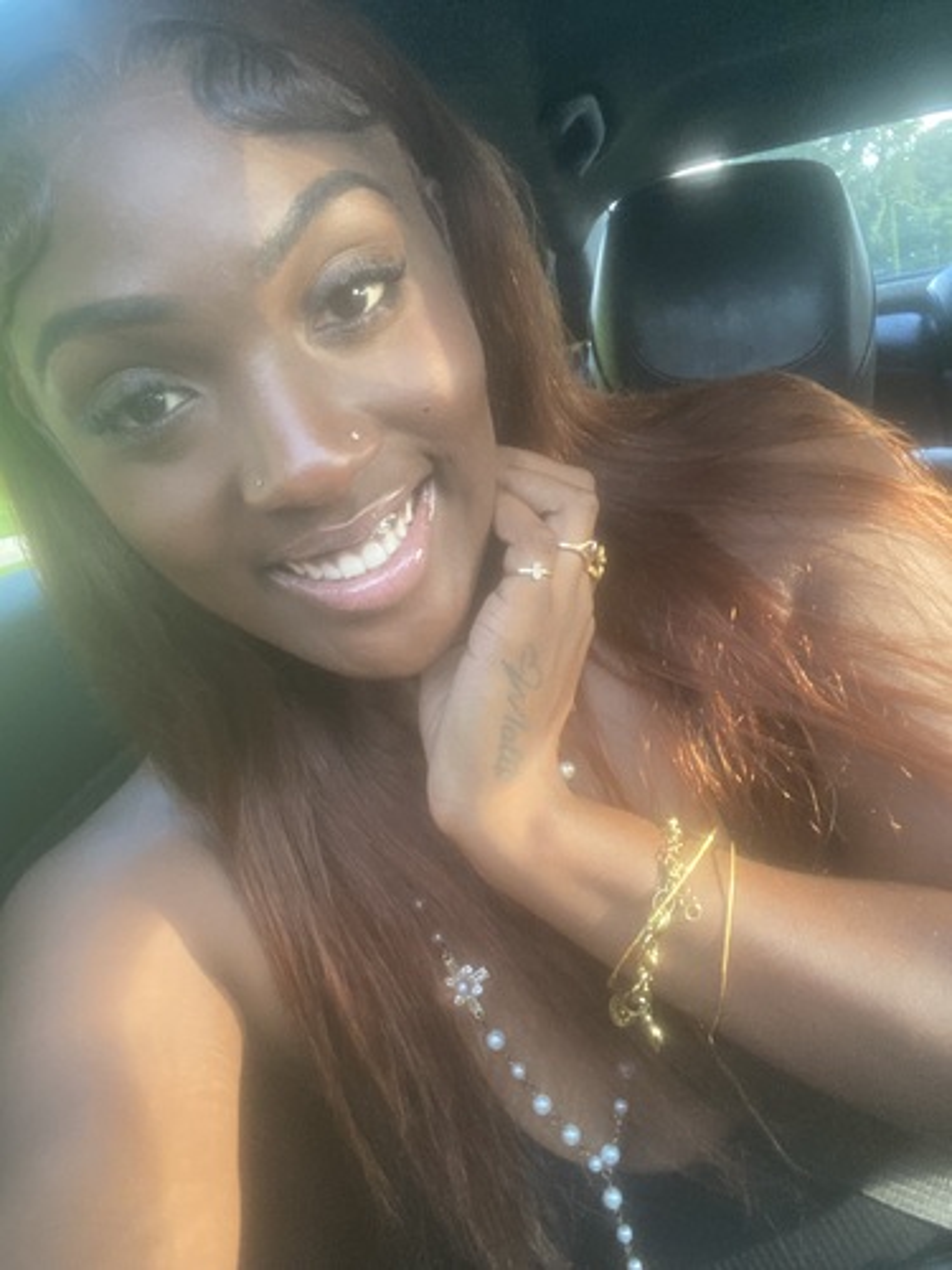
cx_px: 476
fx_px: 1100
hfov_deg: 46.8
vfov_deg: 60.0
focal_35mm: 30
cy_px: 635
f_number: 2.2
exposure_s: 1/60
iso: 200
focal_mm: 2.71
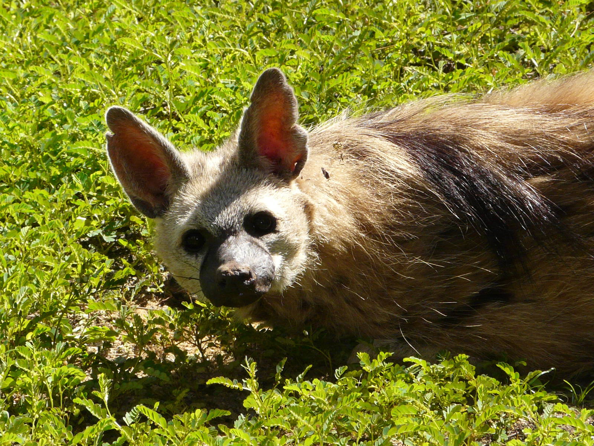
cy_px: 223
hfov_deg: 5.4
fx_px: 6315
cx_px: 297
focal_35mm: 368
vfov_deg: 4.0
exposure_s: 1/250
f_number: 5.6
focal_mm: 37.9
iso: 160
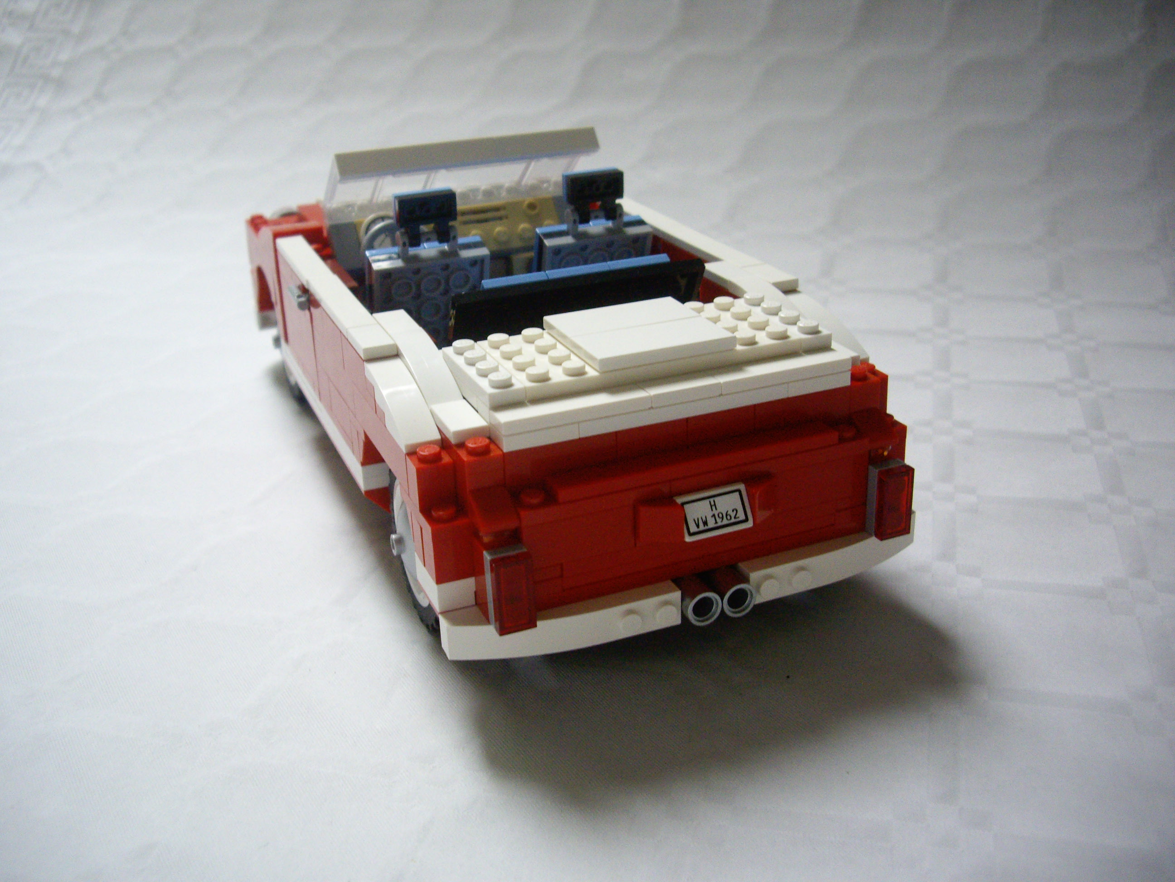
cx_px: 588
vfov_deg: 37.7
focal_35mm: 38
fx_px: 1290
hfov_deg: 49.0
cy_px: 441
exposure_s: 1/40
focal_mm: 7.9
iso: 400
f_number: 2.8
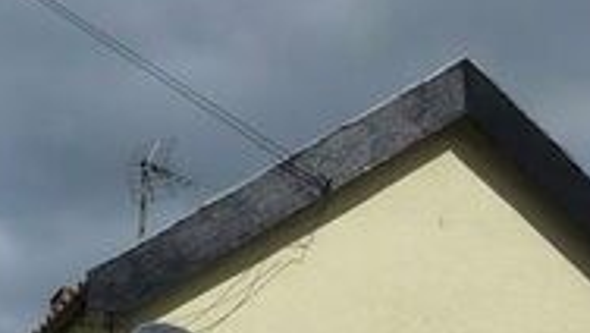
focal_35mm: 125
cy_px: 617
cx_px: 311
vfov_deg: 9.2
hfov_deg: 17.1
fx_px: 1957
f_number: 4
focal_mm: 6.3
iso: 80
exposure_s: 1/2000
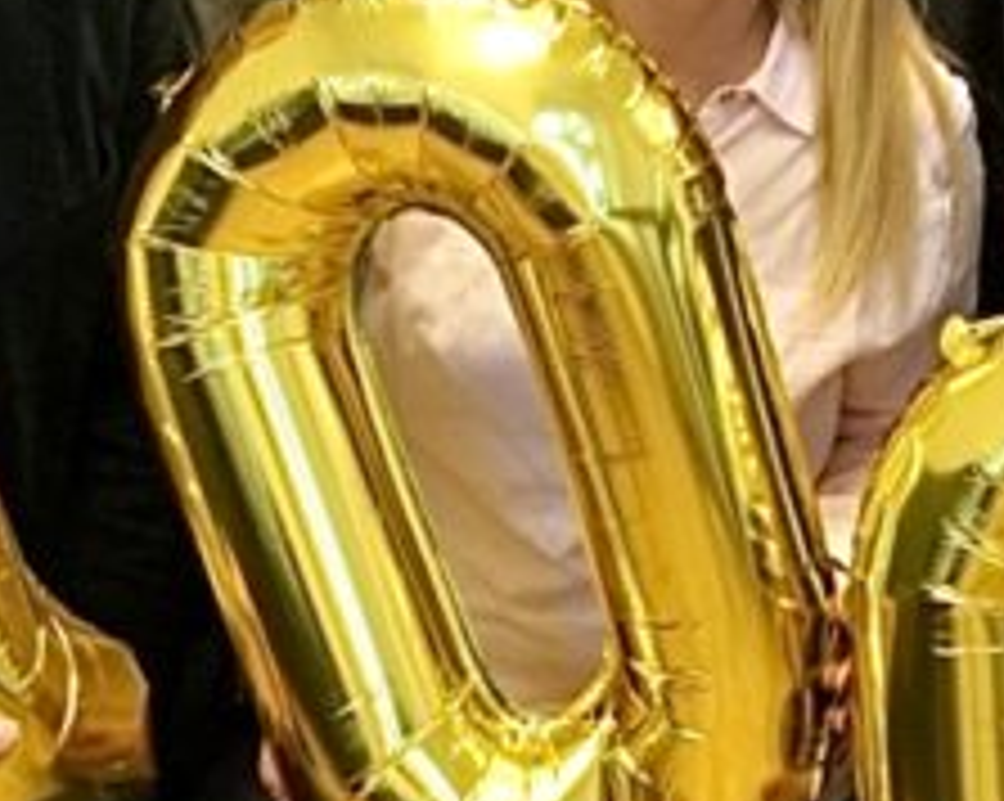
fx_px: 3592
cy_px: -472
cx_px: 891
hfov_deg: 15.7
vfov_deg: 12.0
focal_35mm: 121
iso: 2500
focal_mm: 28
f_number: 4
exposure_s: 1/160
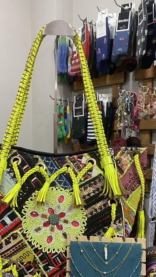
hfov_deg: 29.0
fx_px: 301
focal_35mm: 41
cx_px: 64
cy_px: 186
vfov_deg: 48.5
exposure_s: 1/50
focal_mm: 4.25
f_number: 1.8
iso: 160
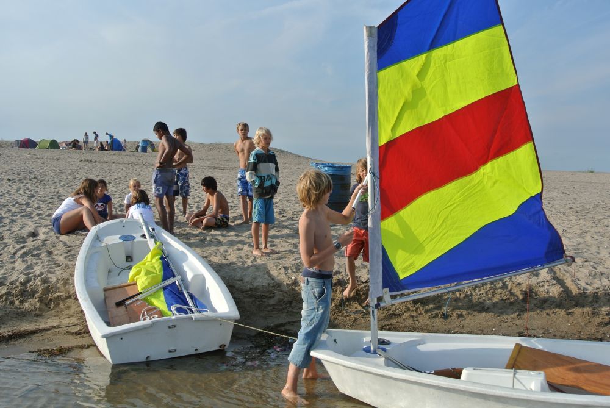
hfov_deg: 51.8
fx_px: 628
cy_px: 204
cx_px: 305
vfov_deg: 36.0
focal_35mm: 37
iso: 100
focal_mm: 14
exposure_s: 1/400
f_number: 5
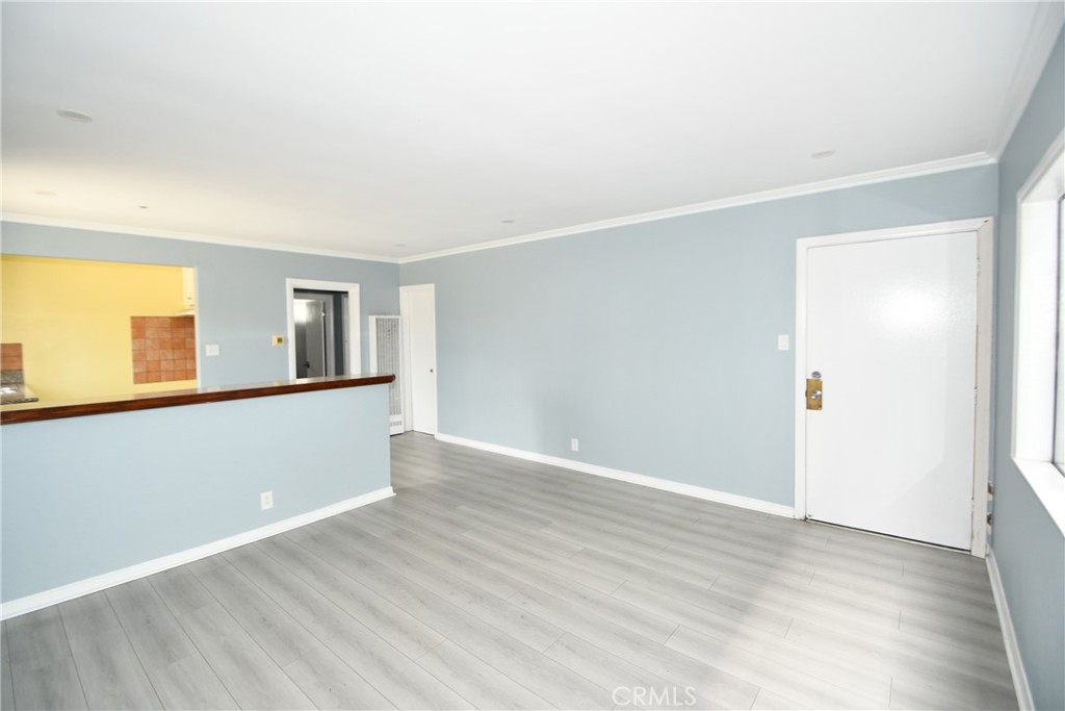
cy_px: 356
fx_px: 444
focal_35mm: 15
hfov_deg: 100.4
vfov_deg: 77.3
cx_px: 532
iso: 280
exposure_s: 1/60
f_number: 4
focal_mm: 10
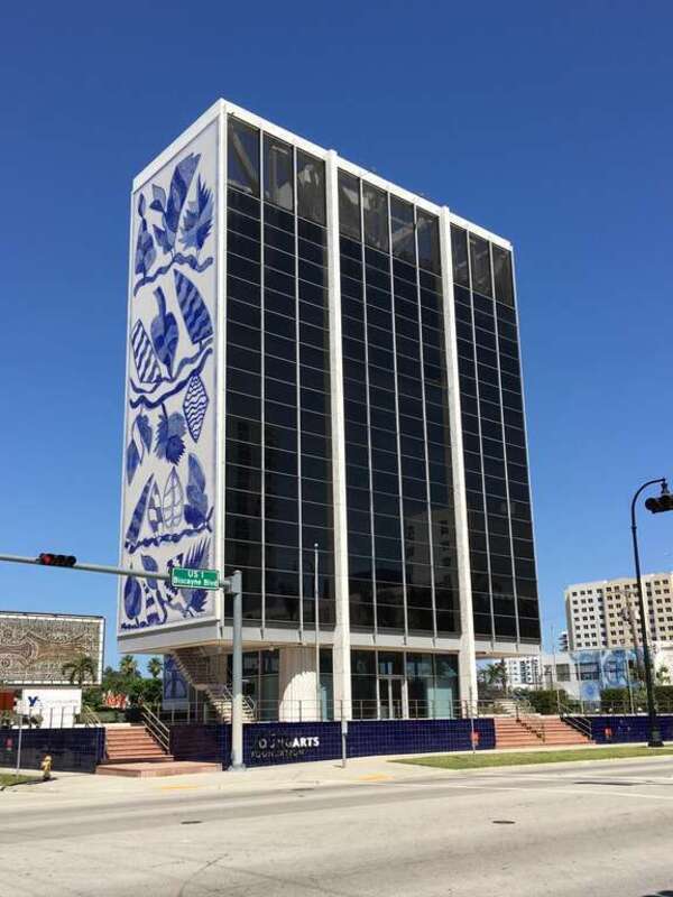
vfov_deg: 61.7
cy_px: 448
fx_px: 752
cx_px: 336
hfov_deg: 48.2
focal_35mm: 29
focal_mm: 4.15
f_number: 2.2
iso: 25
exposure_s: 1/1709
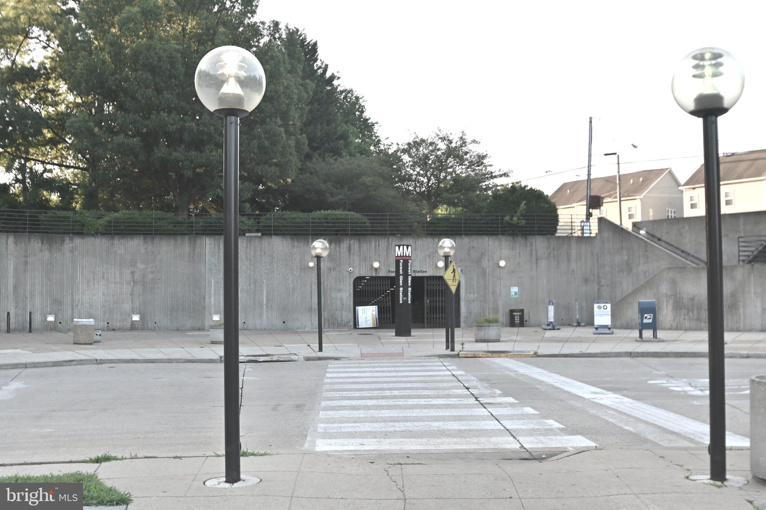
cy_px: 255
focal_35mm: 36
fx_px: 766
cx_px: 383
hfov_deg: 53.1
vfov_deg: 36.9
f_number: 5.6
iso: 200
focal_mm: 24
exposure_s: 1/125
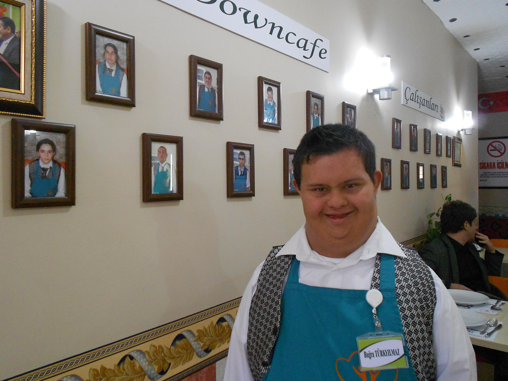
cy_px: 190
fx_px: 426
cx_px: 254
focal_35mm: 29
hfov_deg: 61.7
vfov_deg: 48.2
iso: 400
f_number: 3.4
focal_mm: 5.1
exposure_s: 1/30
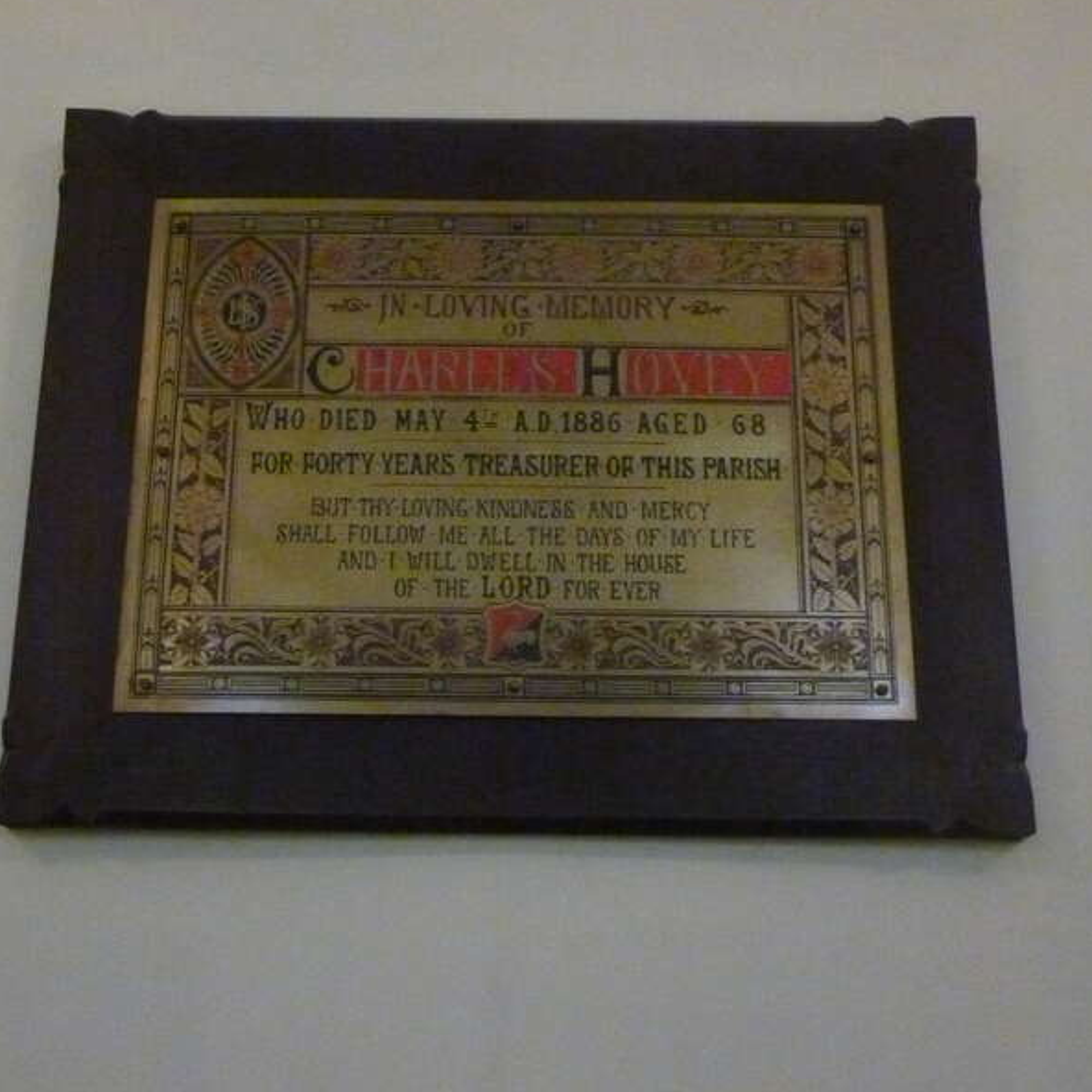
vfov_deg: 39.2
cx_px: 496
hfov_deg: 39.1
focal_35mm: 43
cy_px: 540
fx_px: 1535
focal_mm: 6.5
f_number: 3.6
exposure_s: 1/15
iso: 1600
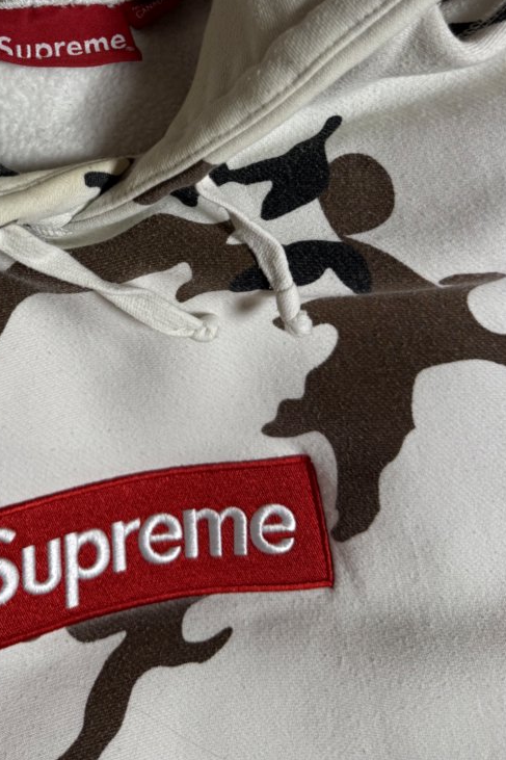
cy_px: 137
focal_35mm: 41
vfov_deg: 44.8
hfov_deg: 32.1
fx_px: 865
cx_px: 138
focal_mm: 6.76
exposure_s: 1/100
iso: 100
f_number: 1.78
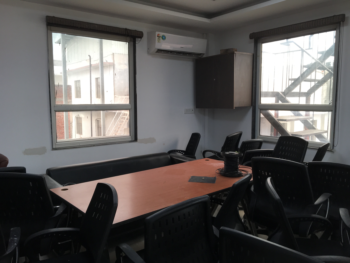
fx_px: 293
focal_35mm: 29
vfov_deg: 48.2
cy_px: 132
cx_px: 175
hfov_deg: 61.7
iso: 40
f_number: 2.2
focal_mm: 4.15
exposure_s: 1/100
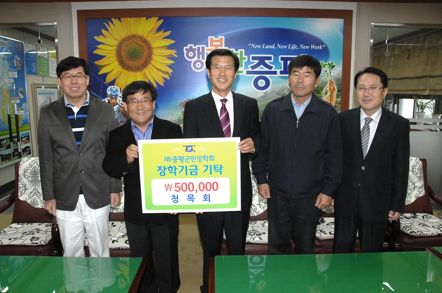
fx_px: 331
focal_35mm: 27
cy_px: 146
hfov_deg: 67.4
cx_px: 221
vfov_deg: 47.8
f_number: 5.6
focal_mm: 18
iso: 400
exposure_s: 1/60
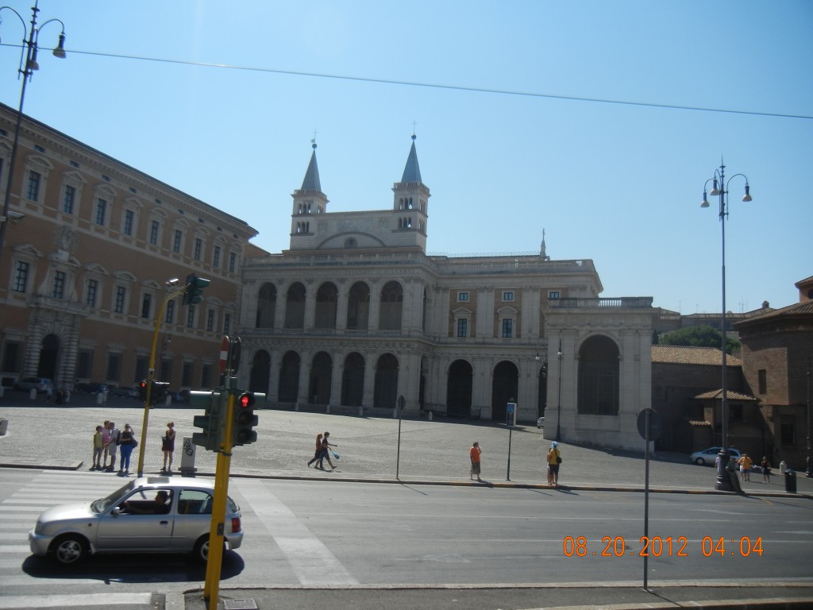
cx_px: 406
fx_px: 705
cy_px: 305
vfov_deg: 46.8
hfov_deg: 60.0
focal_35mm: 30
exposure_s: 1/520
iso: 160
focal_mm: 5.4
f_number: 7
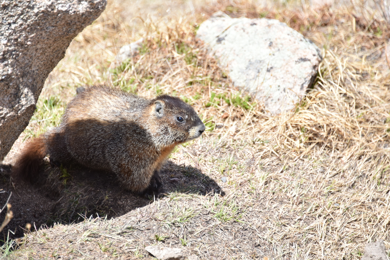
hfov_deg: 6.9
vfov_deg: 4.6
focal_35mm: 300
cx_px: 195
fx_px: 3251
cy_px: 130
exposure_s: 1/640
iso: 320
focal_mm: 300
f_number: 5.6
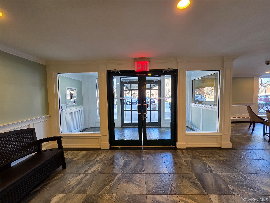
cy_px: 102
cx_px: 135
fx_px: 101
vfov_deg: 89.9
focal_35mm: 13
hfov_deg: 106.2
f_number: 2.2
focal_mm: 2.2
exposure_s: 1/60
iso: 200
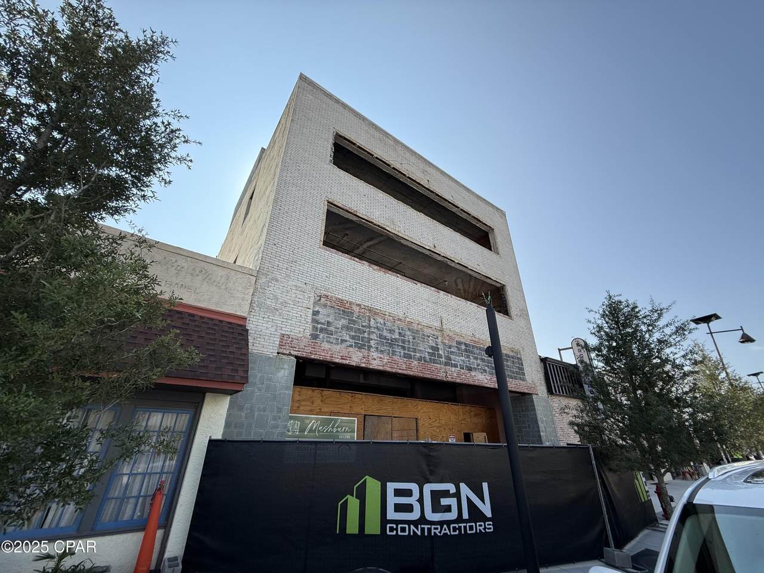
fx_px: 309
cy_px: 286
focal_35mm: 14
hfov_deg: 102.1
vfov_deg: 85.7
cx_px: 382
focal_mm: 2.22
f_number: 2.2
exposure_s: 1/1399
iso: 50
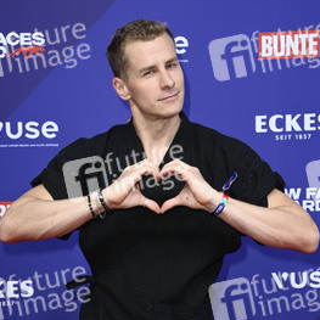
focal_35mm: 84
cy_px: 235
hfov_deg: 20.6
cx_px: 161
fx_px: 879
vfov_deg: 20.5
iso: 800
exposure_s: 1/200
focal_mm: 65
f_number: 5.6
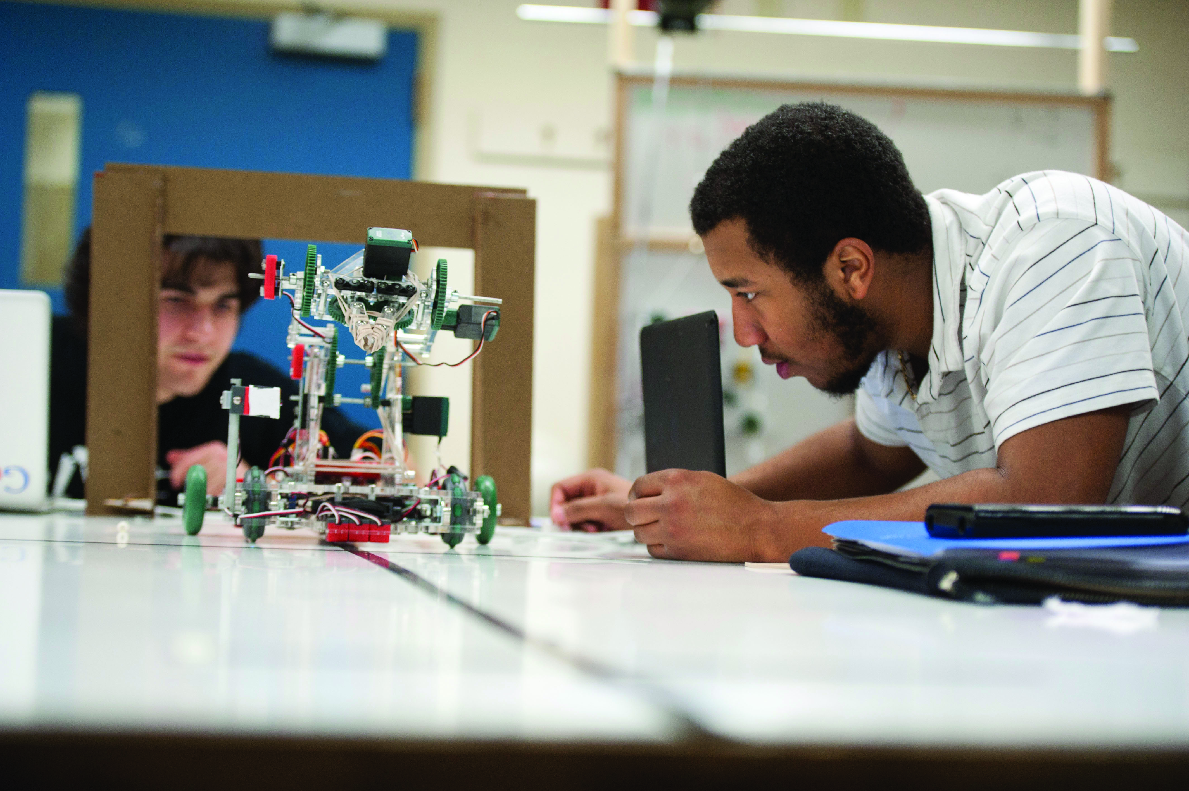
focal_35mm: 70
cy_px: 396
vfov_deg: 19.4
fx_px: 2310
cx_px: 594
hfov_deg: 28.9
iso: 1600
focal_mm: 70
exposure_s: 1/160
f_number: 2.8
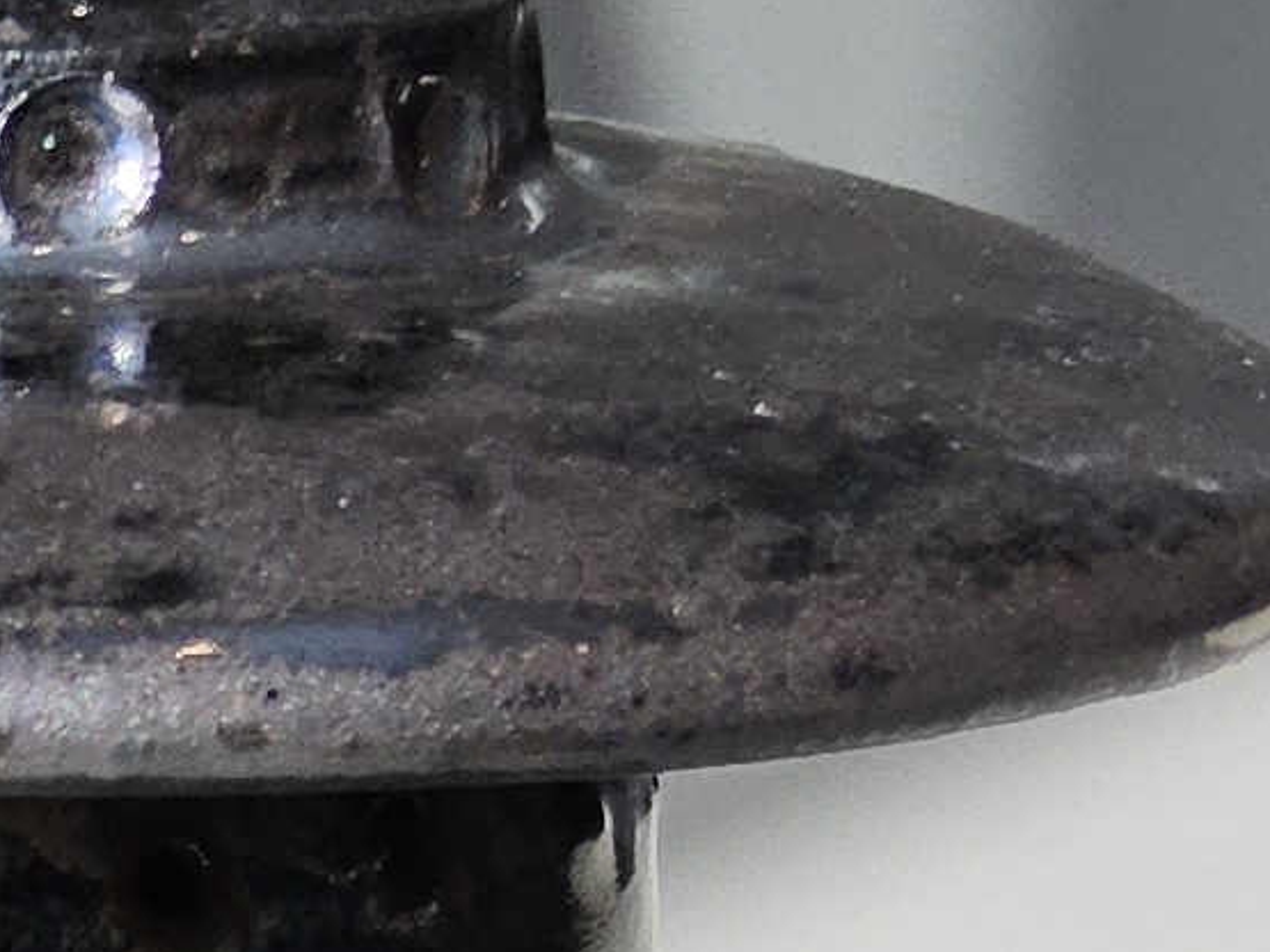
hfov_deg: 10.9
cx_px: -867
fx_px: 6272
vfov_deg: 8.1
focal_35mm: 171
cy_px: 2110
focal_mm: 3.08
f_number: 2
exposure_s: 1/120
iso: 50
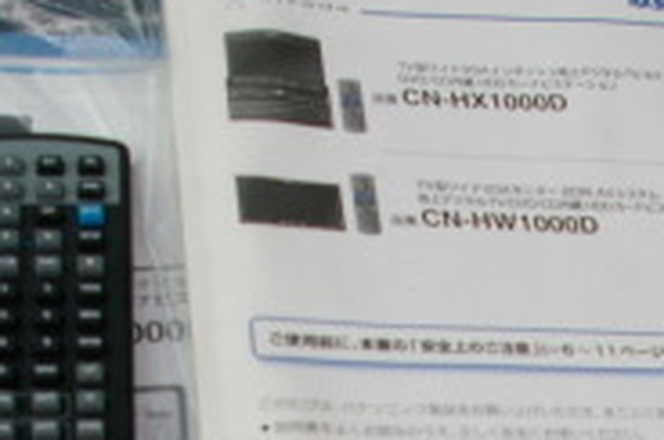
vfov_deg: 13.8
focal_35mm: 94
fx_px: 1731
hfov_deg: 21.1
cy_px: 628
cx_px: 624
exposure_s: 1/60
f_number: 4.5
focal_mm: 18
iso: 200
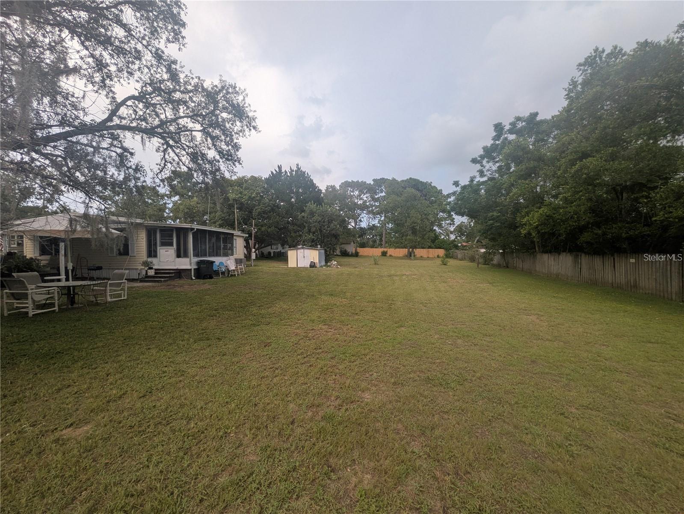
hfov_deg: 102.1
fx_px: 277
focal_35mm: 14
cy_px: 257
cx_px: 342
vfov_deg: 85.7
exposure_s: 1/982
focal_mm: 1.83
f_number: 2.2
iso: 53
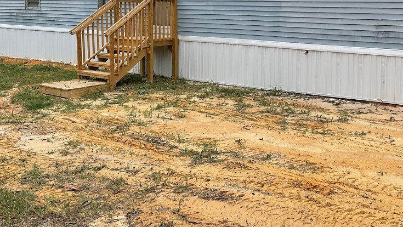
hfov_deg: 46.3
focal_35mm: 44
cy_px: 49
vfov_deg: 26.7
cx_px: 218
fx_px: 470
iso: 16
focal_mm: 3
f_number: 1.8
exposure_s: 1/2427
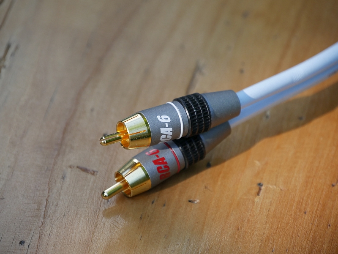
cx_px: 169
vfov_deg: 5.3
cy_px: 127
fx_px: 2736
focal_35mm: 280
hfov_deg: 7.1
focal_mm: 140
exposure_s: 1/320
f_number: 5.6
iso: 640
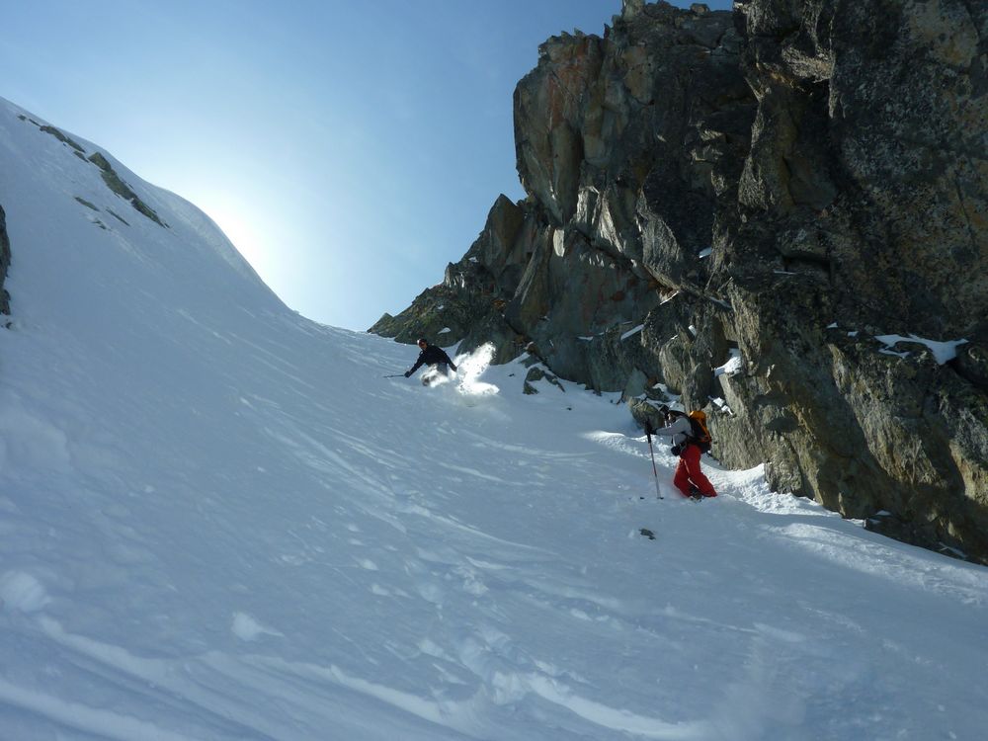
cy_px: 370
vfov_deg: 54.9
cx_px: 494
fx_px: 714
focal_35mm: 25
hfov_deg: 69.4
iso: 80
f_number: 5.6
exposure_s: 1/500
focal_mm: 4.1
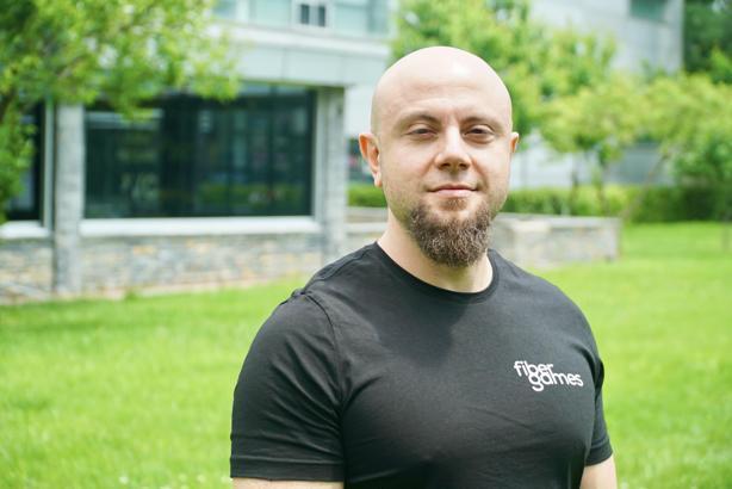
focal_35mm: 76
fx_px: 1546
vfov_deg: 18.0
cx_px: 366
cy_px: 244
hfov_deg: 26.6
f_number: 4
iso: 100
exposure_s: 1/320
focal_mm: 51
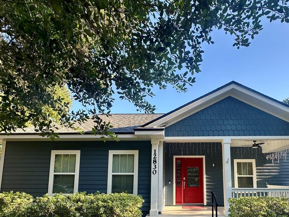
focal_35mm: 23
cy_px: 155
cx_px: 171
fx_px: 192
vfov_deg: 56.7
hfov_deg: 73.3
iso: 40
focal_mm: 2.22
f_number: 2.2
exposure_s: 1/158
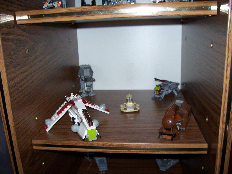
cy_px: 87
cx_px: 116
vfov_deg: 41.8
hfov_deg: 54.0
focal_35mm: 34
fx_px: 228
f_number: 2.7
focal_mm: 5.6
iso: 125
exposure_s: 1/60
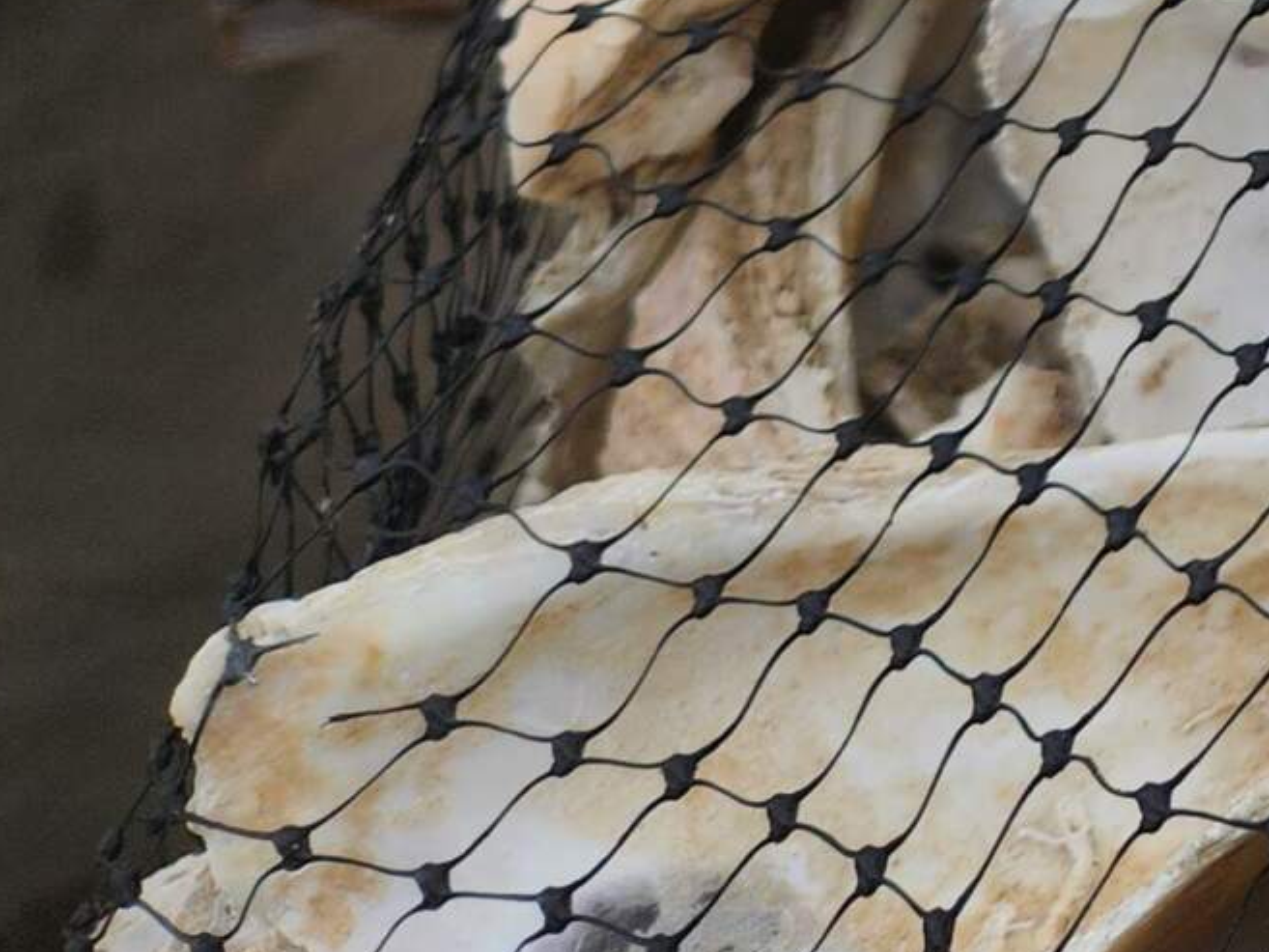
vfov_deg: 12.6
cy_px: -881
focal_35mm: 105
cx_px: 2720
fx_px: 3850
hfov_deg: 14.6
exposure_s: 1/986
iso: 20
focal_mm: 5.4
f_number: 1.8
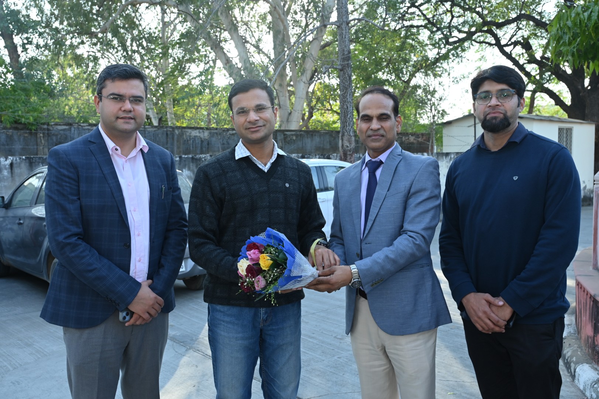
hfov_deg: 55.8
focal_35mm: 34
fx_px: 565
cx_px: 300
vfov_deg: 38.8
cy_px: 200
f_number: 8
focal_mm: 34
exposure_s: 1/125
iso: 400
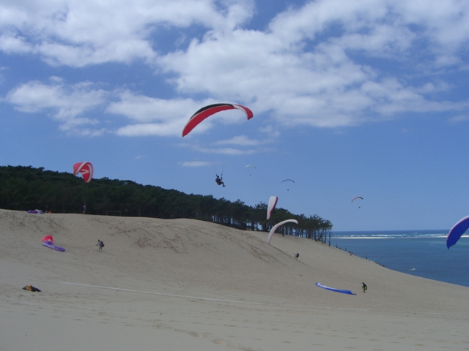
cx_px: 234
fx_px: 515
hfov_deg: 49.0
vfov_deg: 37.7
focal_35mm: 38
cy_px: 176
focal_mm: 7.9
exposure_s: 1/320
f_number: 8
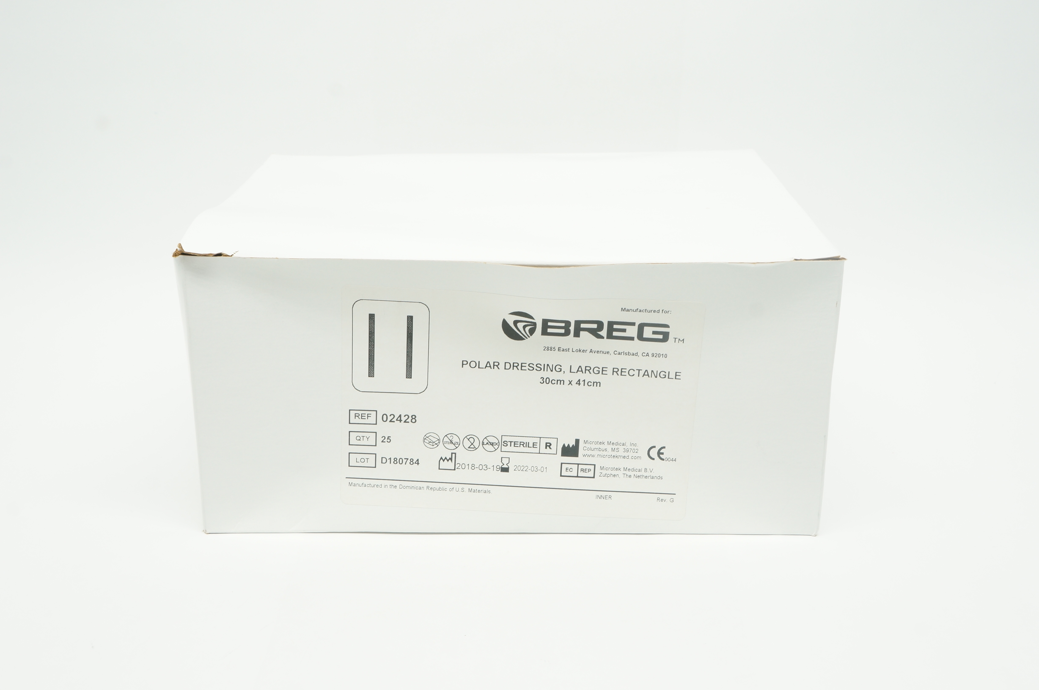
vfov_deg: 30.8
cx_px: 520
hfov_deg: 45.0
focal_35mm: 44
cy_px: 345
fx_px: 1254
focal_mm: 29
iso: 400
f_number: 11
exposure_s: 1/15
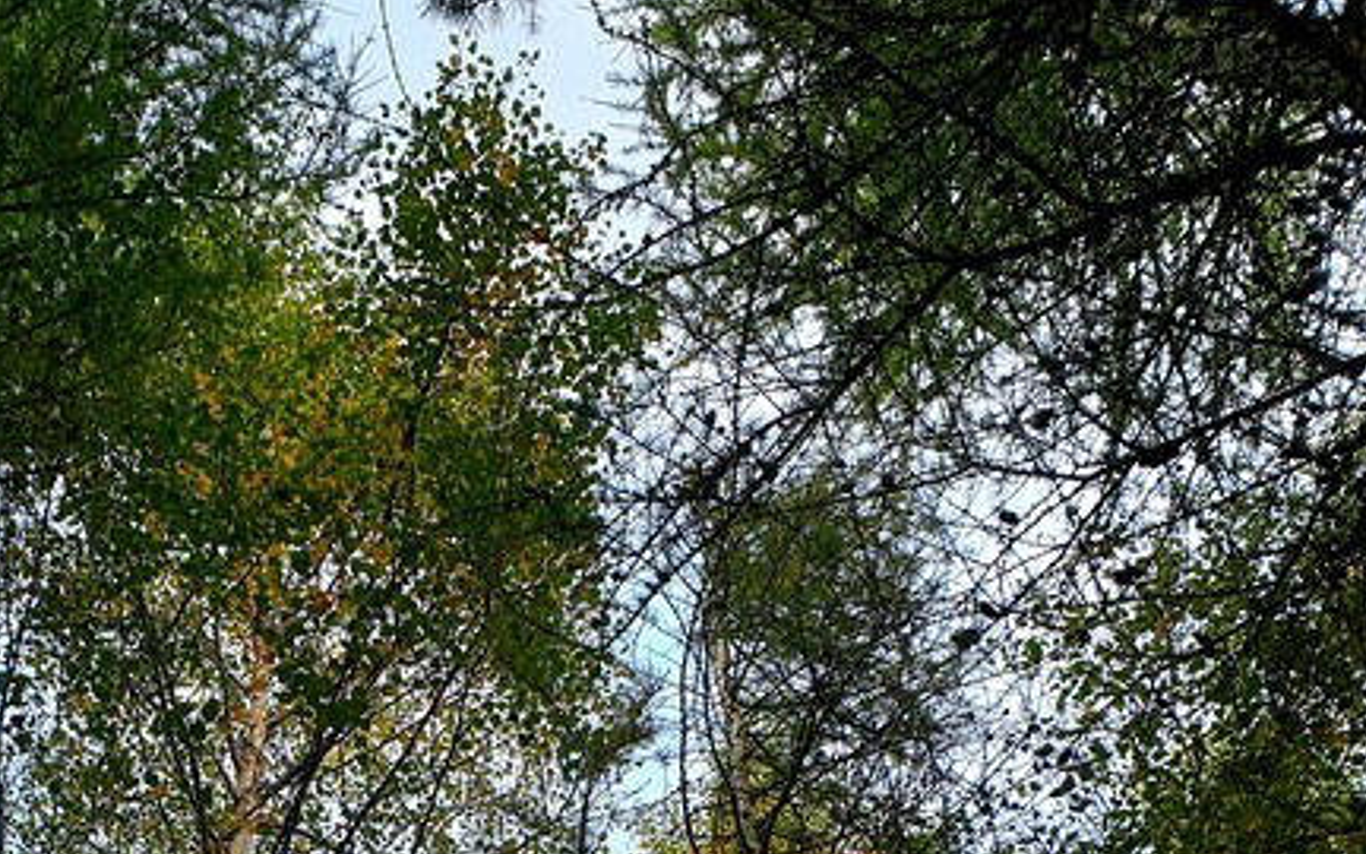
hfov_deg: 39.2
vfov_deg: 23.2
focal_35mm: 51
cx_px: 474
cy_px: 1031
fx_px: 1899
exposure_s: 1/187
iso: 50
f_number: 2.4
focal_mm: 4.3
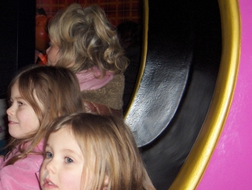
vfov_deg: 20.1
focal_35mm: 73
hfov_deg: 26.2
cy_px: 117
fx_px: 532
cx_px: 52
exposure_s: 1/60
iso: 100
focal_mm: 8
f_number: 2.8
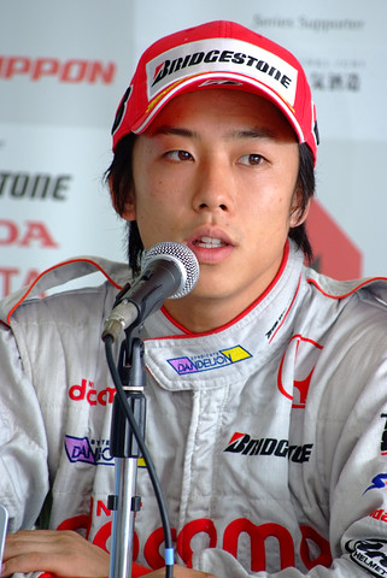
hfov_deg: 4.6
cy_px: 289
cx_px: 194
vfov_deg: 6.9
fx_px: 4827
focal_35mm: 300
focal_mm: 200
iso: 800
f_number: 8
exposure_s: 1/100
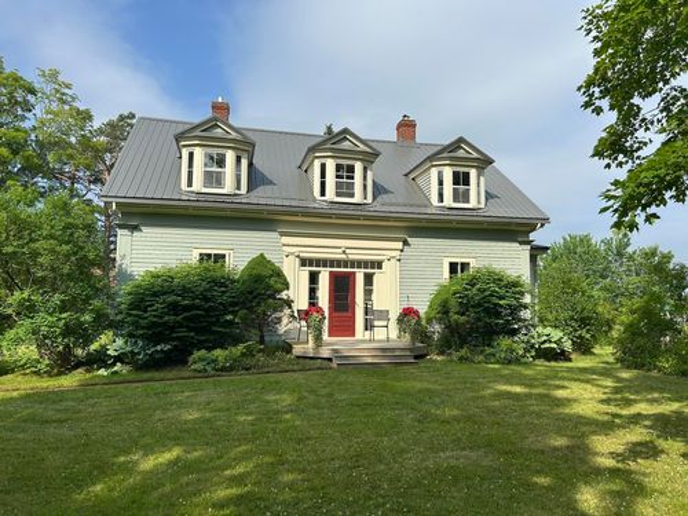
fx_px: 517
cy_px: 258
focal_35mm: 26
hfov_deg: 67.3
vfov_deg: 53.1
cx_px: 344
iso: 50
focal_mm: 5.7
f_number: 1.5
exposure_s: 1/5076
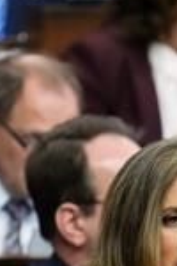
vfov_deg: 1.7
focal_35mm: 1216
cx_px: 195
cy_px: 332
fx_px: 8967
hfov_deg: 1.1
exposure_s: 1/200
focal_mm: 280
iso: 4000
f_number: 4
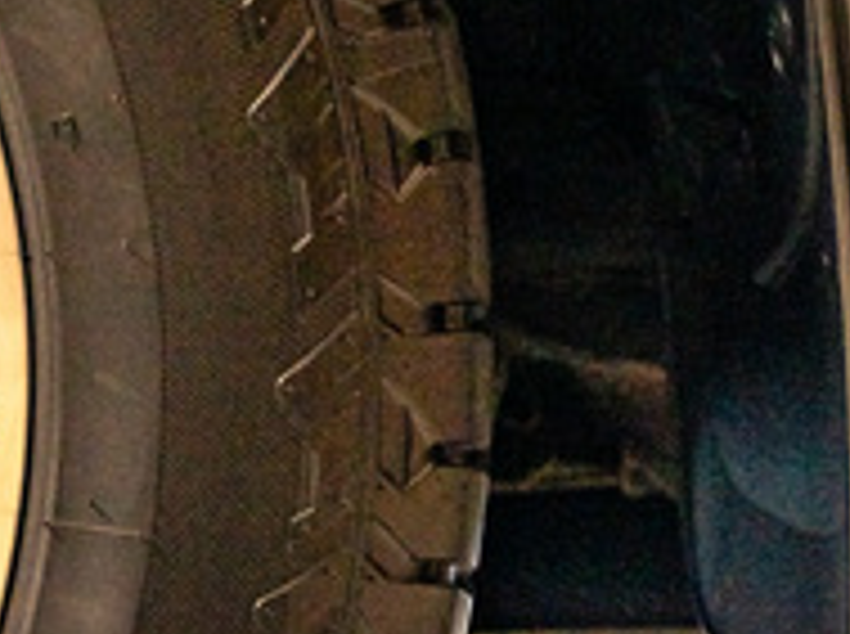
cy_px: 405
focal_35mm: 360
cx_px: -933
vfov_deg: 4.1
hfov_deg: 5.4
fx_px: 8823
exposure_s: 1/125
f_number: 5
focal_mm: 69
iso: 400
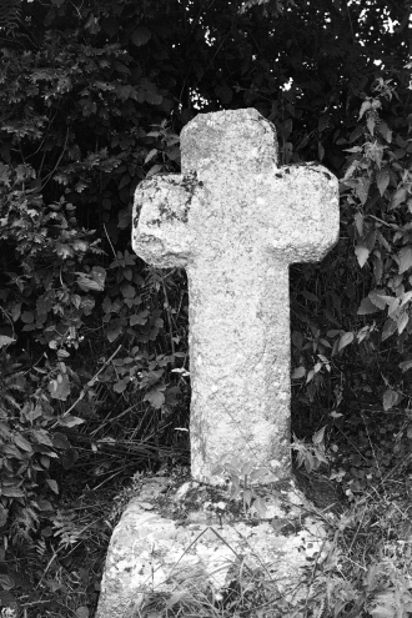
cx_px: 203
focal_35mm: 93
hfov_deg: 14.7
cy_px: 312
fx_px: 1596
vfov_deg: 21.9
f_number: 13
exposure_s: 1/30
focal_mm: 60
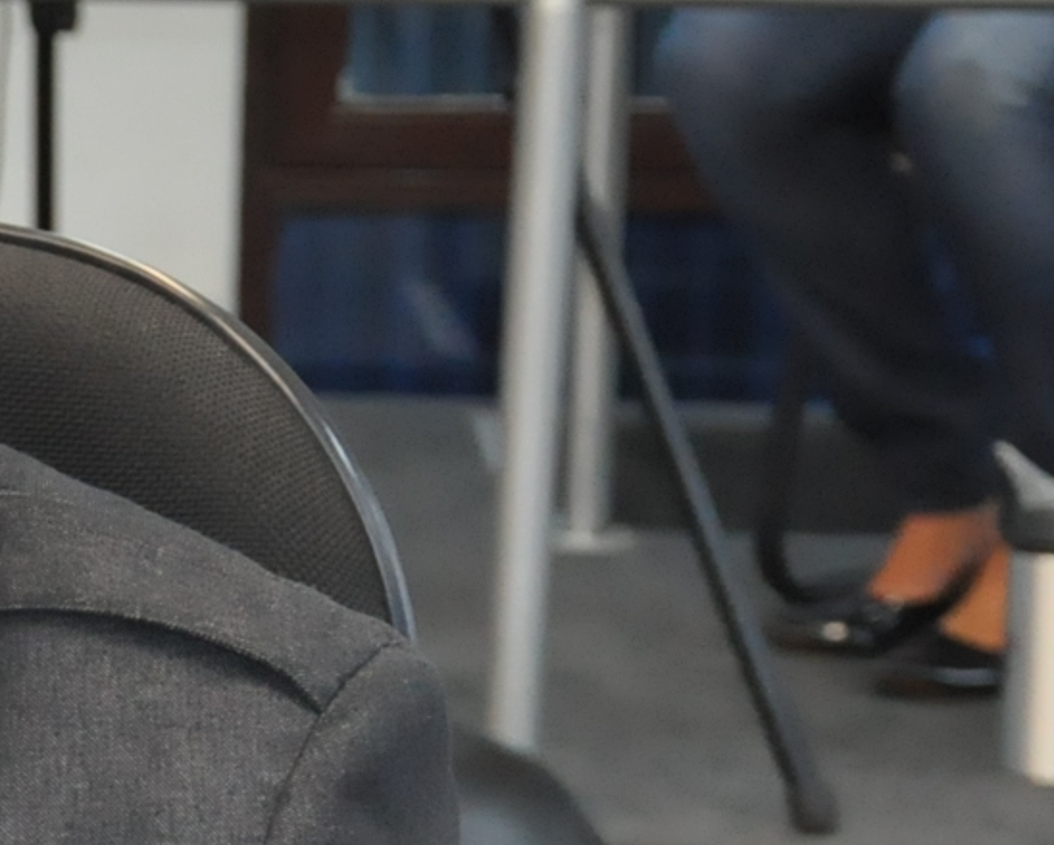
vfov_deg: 7.0
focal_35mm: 220
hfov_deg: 8.5
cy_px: 656
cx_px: -615
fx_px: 6866
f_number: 5
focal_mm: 40
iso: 2000
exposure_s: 1/100
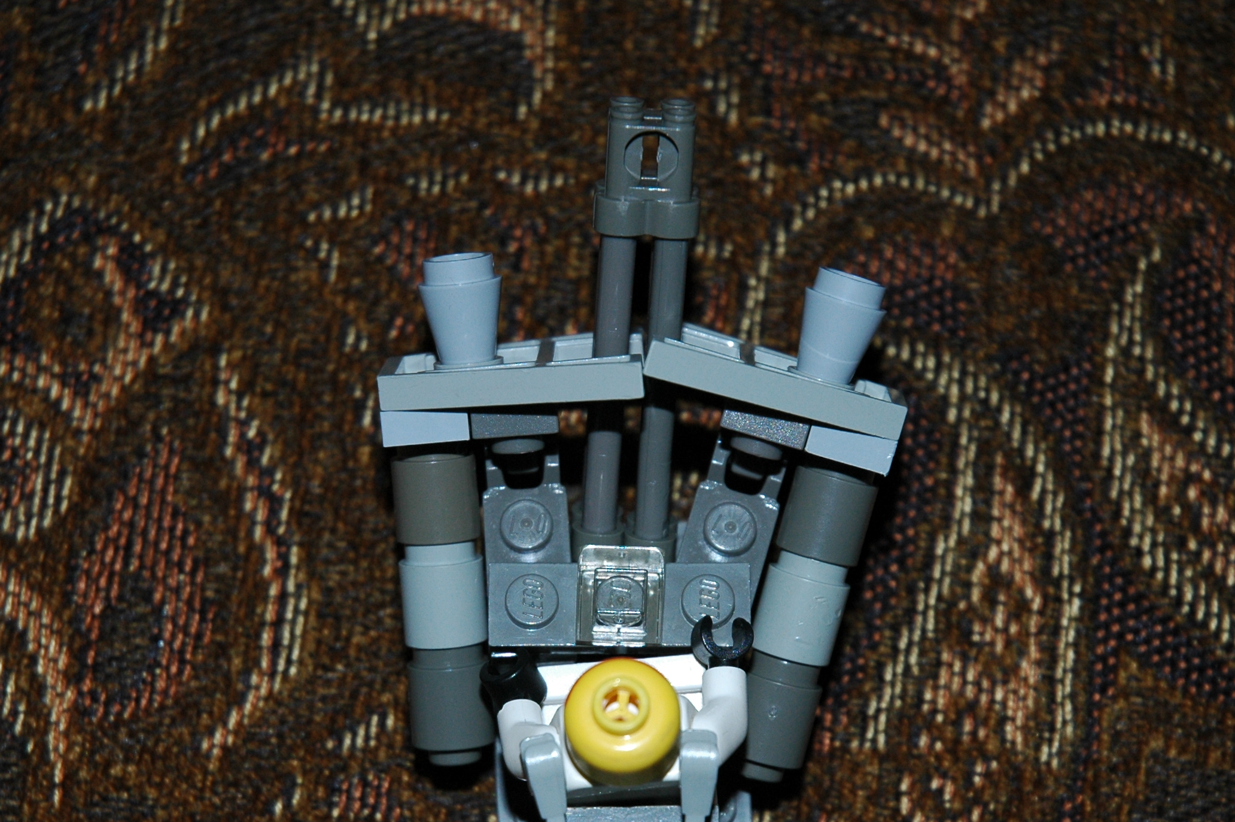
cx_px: 635
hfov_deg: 13.4
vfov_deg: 8.9
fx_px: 5245
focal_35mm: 153
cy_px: 559
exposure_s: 1/125
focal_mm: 70
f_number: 7.1
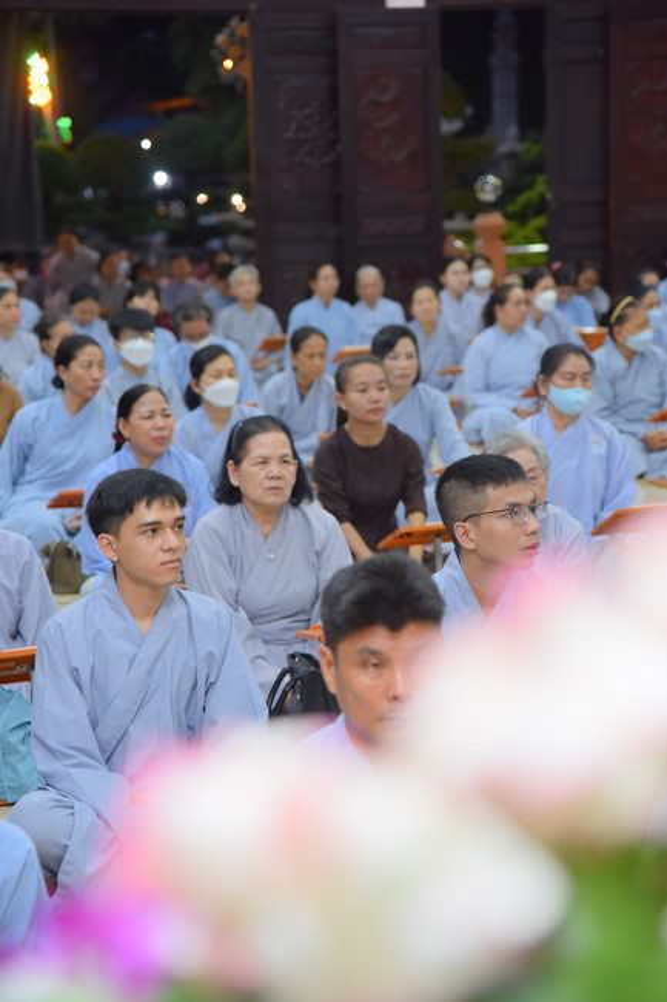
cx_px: 334
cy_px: 501
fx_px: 2725
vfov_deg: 20.8
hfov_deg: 14.0
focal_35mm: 98
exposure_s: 1/100
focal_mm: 98
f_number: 4.5
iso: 1600
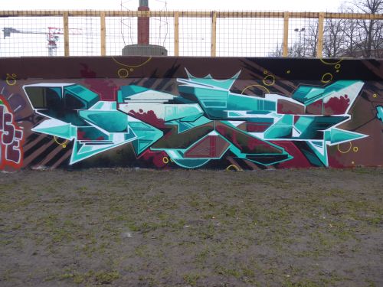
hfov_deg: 61.7
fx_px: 321
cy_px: 144
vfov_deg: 48.2
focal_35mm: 29
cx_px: 192
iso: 80
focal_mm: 6
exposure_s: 1/125
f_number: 2.2
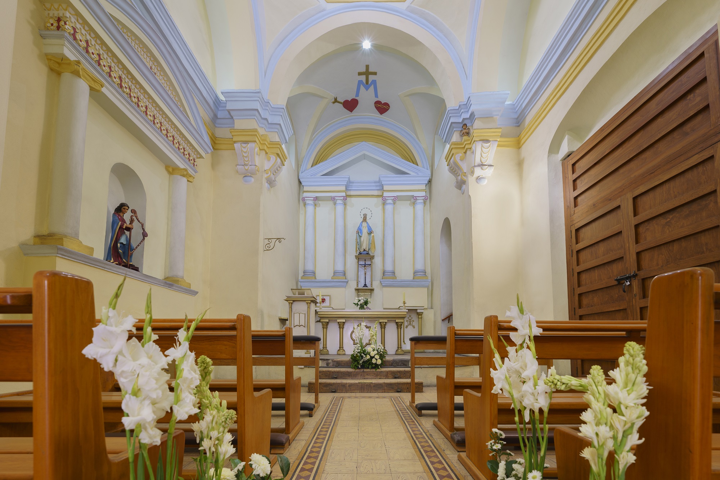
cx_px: 360
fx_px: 240
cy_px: 240
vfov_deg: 90.0
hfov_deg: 112.6
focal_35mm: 12
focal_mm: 12
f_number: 5.6
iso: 100
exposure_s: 1/2.5
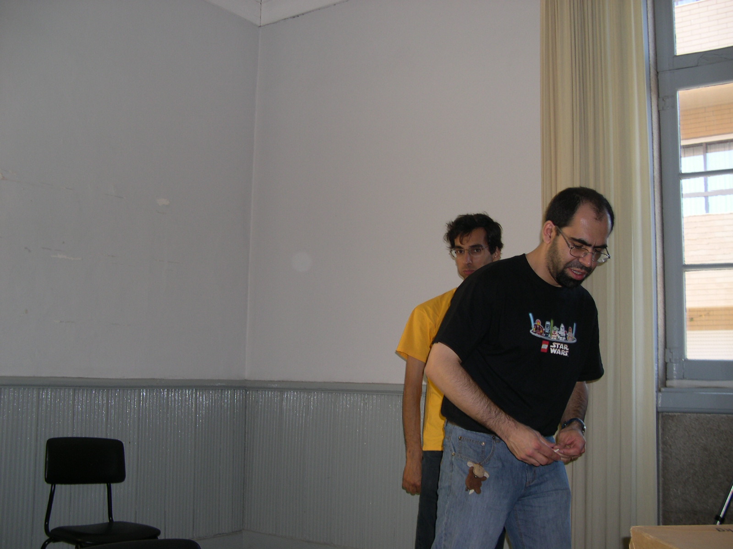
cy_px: 274
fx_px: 805
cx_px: 366
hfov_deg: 49.0
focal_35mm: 38
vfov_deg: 37.7
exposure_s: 1/60
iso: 100
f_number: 2.8
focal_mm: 8
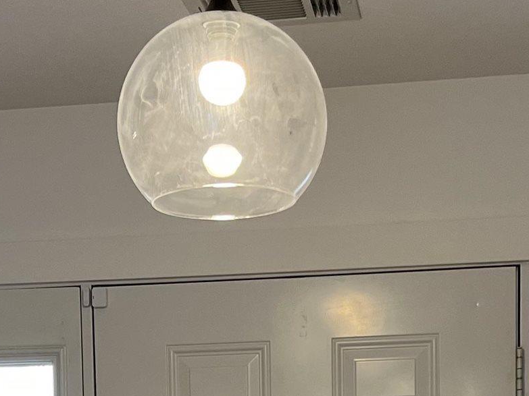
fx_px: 1559
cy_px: 675
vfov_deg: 13.3
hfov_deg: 19.3
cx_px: 230
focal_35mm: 102
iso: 125
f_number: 1.6
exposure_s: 1/120
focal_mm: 5.1
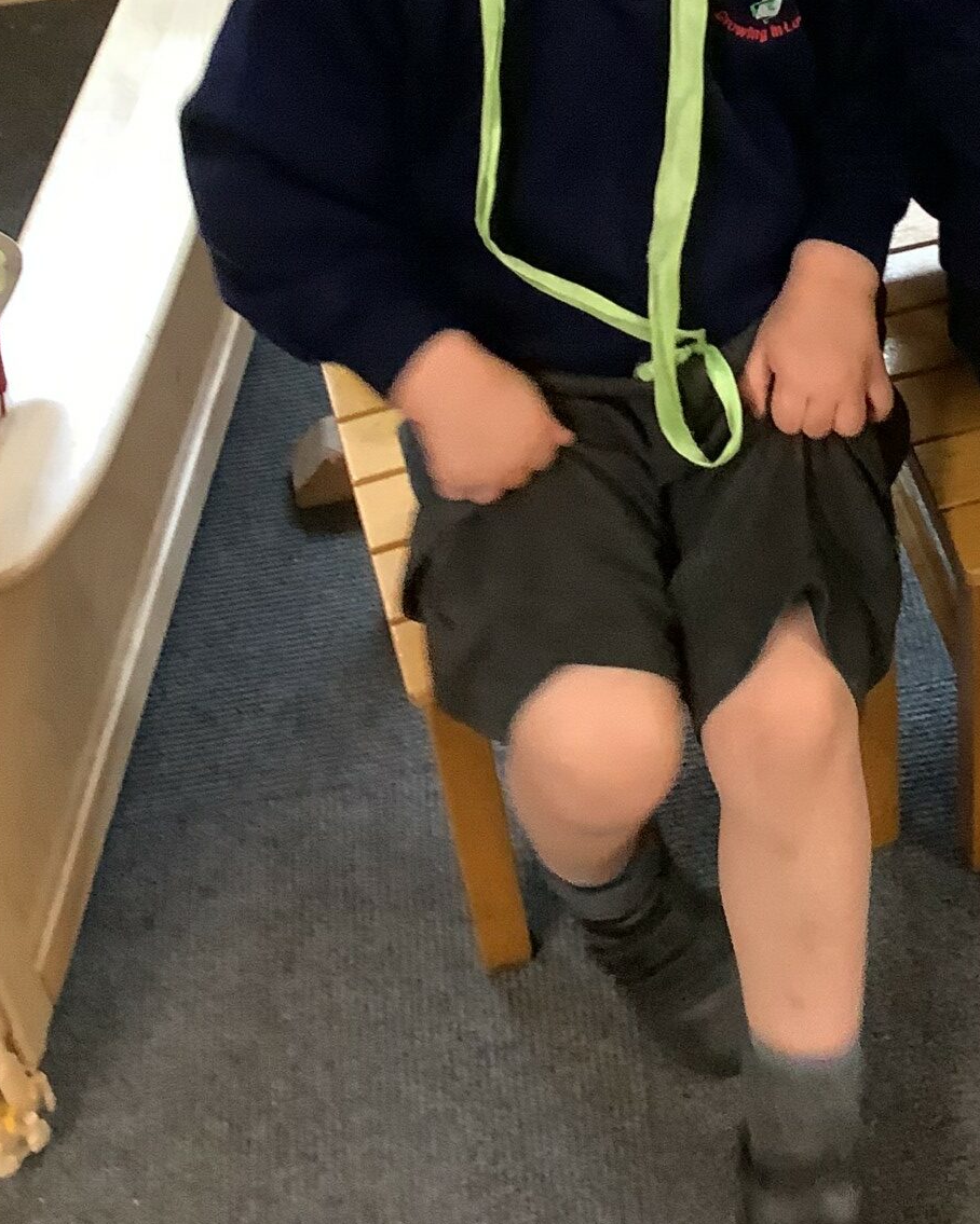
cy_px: 98
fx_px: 2320
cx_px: 820
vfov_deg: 28.3
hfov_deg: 23.4
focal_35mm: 64
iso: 250
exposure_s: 1/33
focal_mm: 3.3
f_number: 2.4
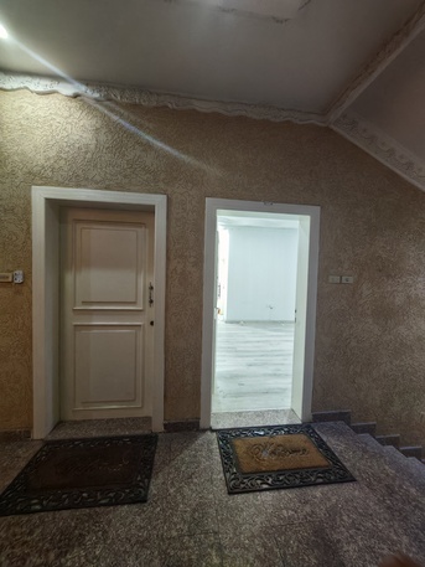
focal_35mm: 13
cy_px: 284
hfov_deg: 89.9
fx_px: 213
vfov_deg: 106.2
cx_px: 212
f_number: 2
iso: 800
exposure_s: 1/30
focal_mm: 1.82
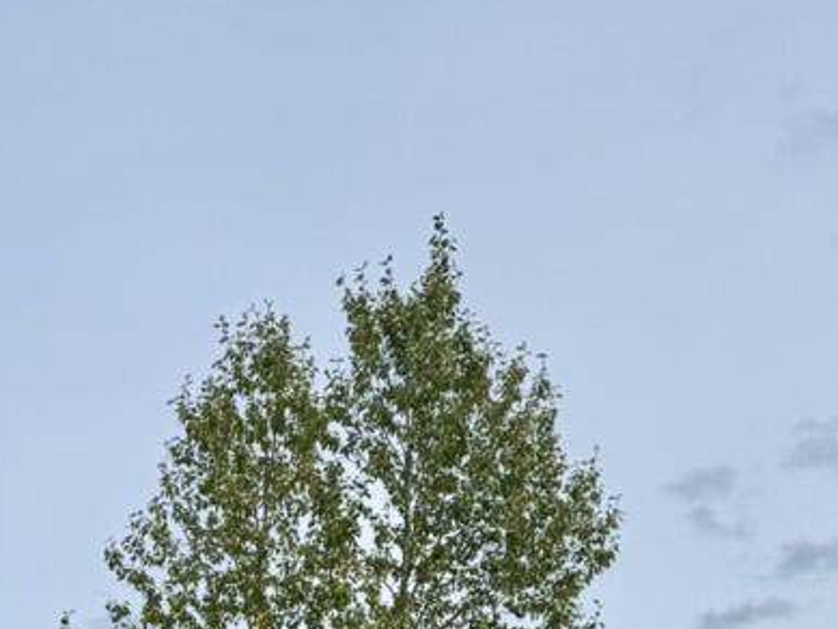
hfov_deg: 24.0
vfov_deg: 16.5
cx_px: 88
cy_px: 1021
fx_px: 1913
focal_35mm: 79
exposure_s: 1/2506
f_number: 1.78
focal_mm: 6.76
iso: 80
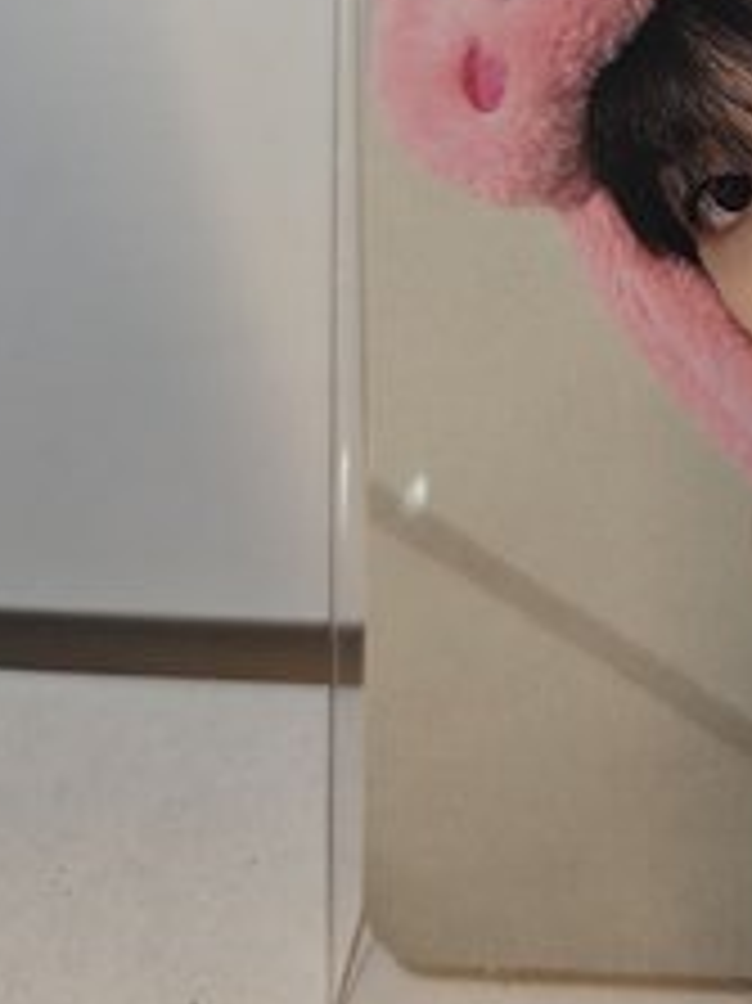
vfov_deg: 32.7
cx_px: 829
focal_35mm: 55
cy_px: 47
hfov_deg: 24.7
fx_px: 1595
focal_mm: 6.06
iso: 500
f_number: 1.7
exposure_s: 1/120
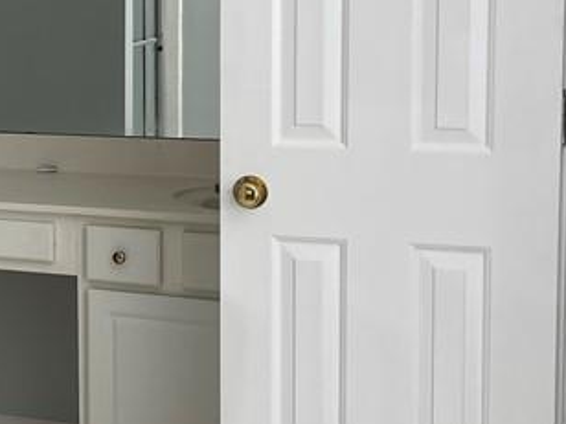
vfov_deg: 17.7
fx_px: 1357
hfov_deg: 21.2
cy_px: 99
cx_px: -184
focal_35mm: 83
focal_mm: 5.1
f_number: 1.6
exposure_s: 1/121
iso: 80
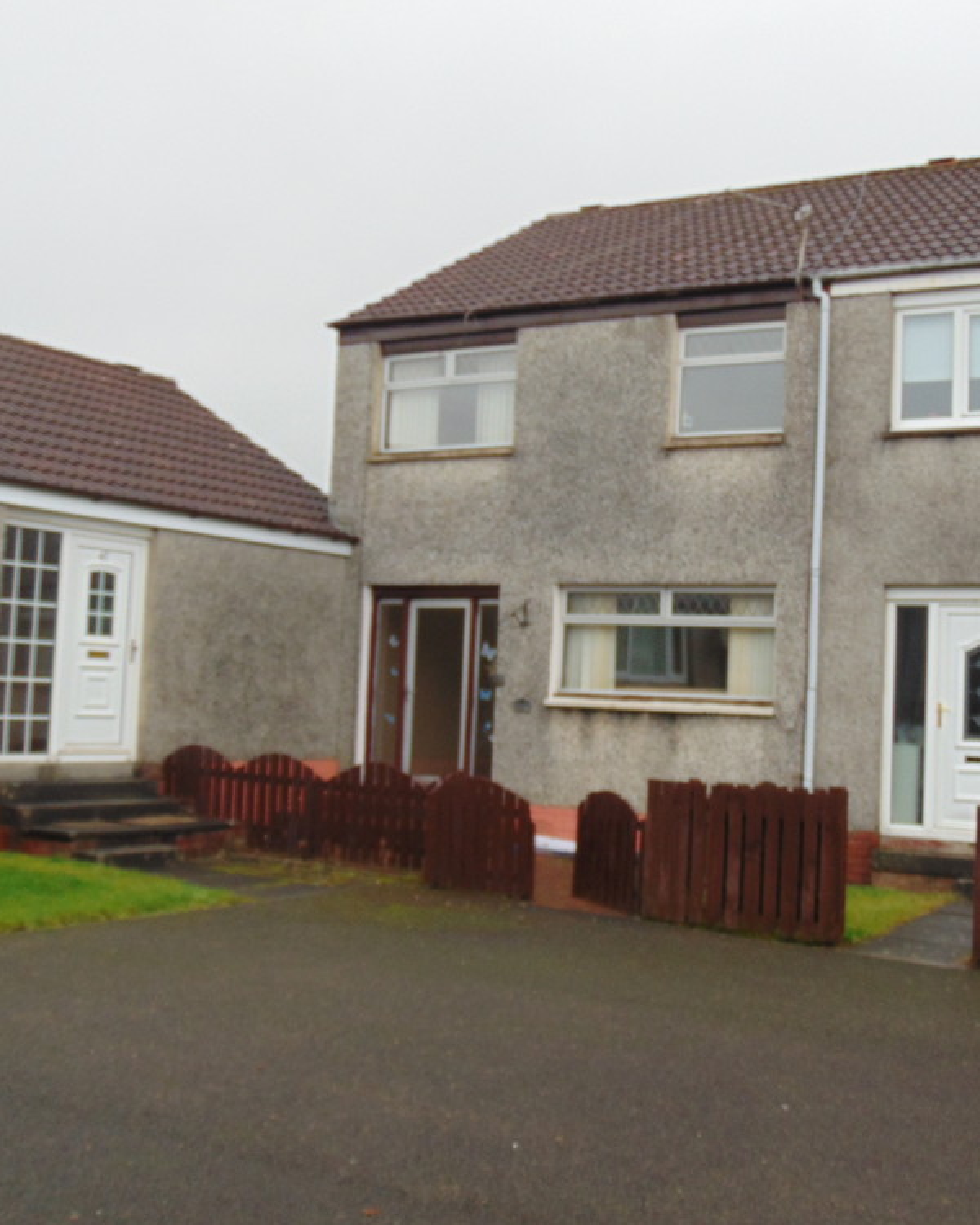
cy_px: 599
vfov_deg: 42.0
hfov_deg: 33.9
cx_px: 627
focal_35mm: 44
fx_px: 1595
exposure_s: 1/60
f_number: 3.2
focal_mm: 5.8
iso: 80
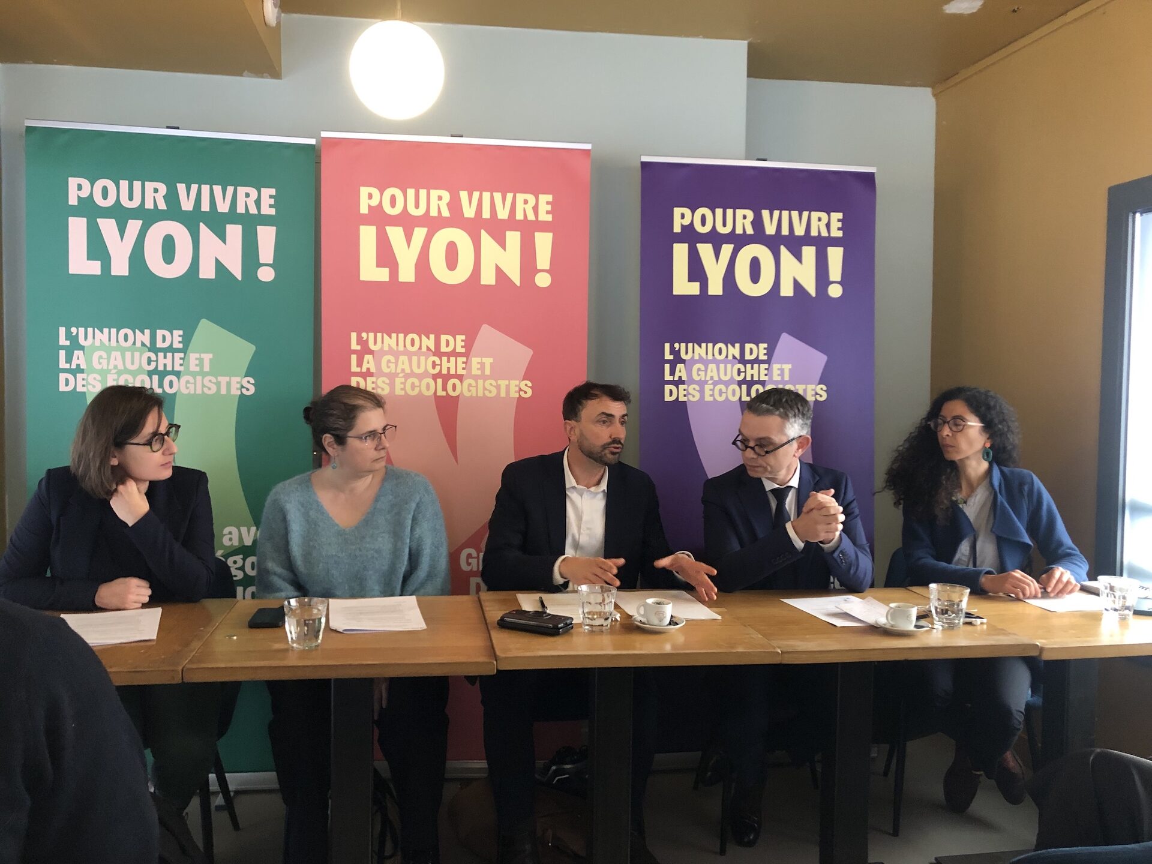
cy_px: 432
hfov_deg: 63.4
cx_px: 576
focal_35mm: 28
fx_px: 932
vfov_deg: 49.7
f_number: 1.8
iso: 100
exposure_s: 1/17
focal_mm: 3.99
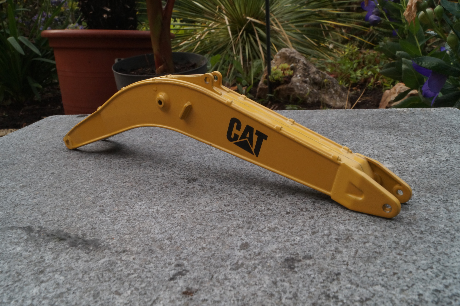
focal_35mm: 33
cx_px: 230
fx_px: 421
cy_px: 153
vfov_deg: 39.9
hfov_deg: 57.3
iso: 800
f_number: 22
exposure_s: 1/60
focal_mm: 22
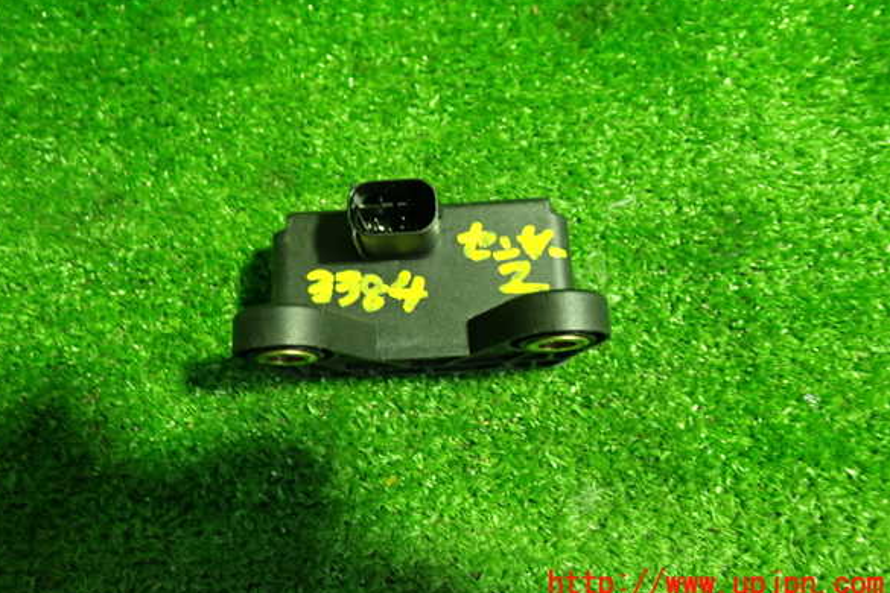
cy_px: 262
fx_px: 791
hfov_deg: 58.7
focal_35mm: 32
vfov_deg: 41.1
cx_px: 435
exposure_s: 1/30
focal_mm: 5.4
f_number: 2.3
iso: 500
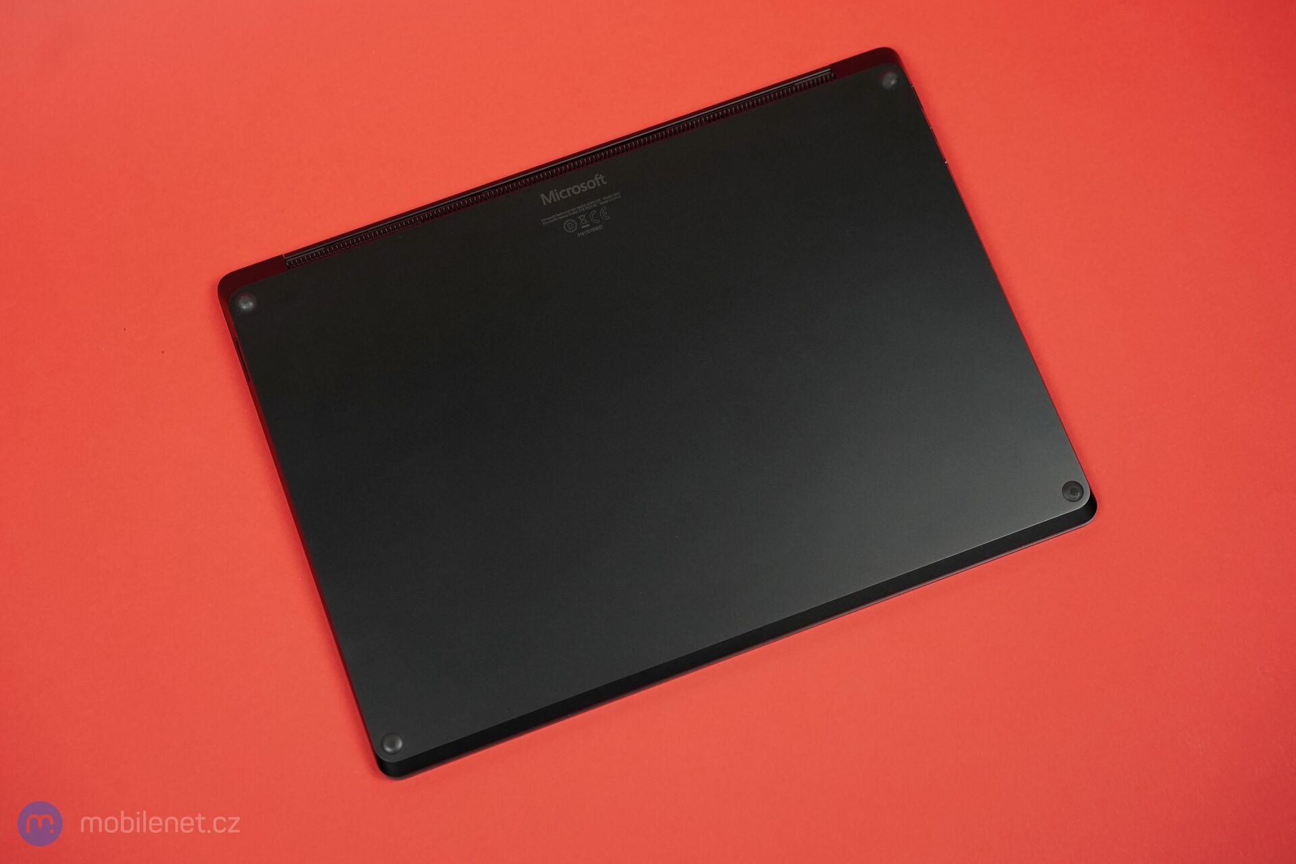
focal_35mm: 55
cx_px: 648
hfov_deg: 36.2
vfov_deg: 24.6
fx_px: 1980
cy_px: 432
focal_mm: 55
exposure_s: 1/320
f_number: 4
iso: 1250
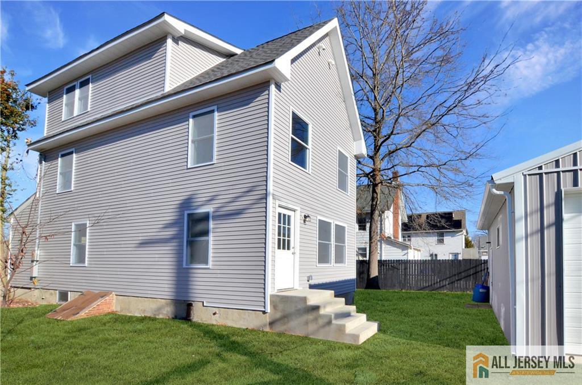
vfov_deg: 77.0
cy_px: 192
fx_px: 242
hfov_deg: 100.5
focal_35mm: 15
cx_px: 291
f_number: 14
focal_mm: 10
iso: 800
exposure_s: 1/800
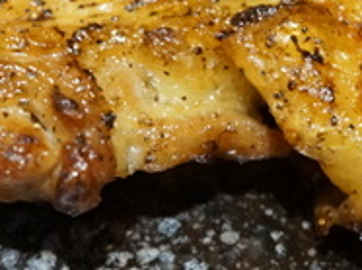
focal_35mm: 129
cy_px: -57
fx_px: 1347
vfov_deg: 11.2
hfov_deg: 15.3
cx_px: 117
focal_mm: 26
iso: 2000
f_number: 4.5
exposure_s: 1/60
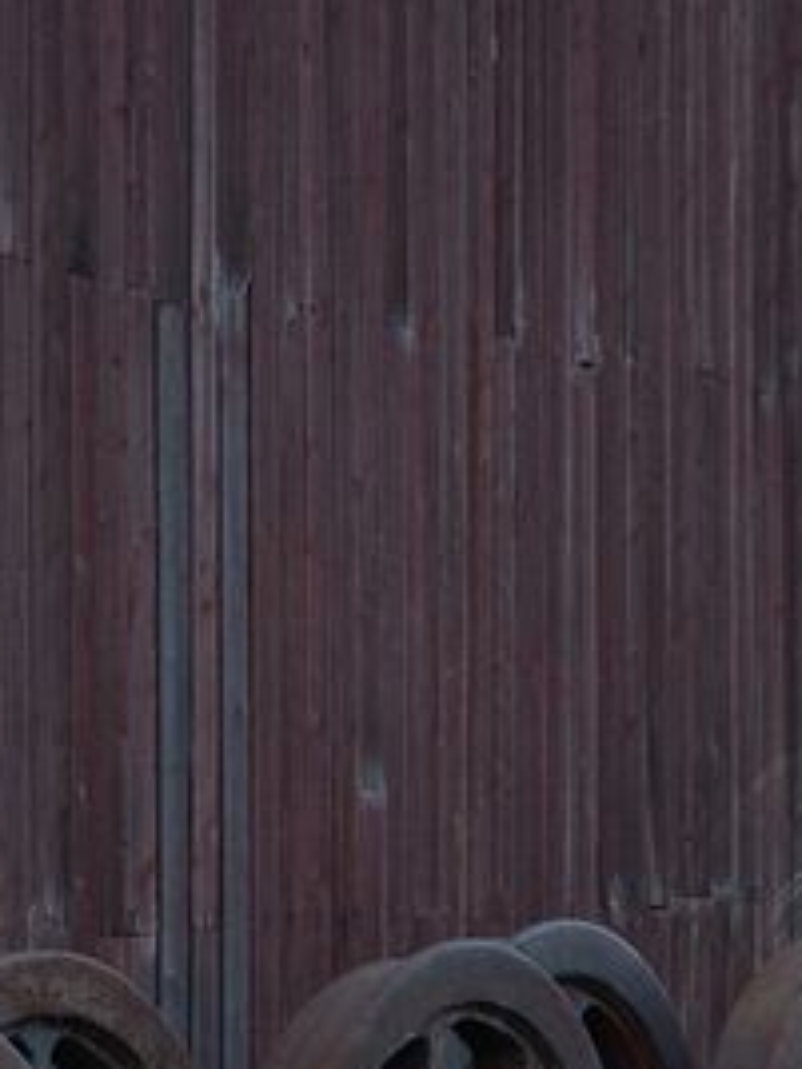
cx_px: 766
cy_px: 1013
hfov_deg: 9.0
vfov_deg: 11.9
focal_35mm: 165
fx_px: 5097
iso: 400
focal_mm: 30
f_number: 5.6
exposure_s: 1/160
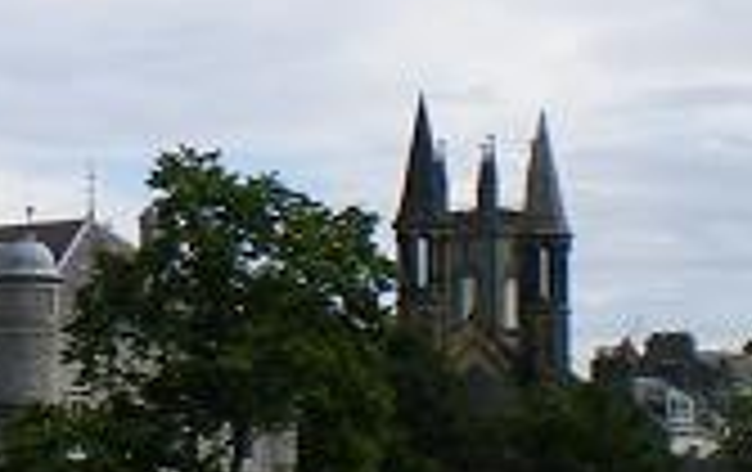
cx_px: -252
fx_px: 3161
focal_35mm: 154
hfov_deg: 13.1
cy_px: 171
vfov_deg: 8.5
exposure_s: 1/400
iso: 64
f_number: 4.6
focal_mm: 6.3
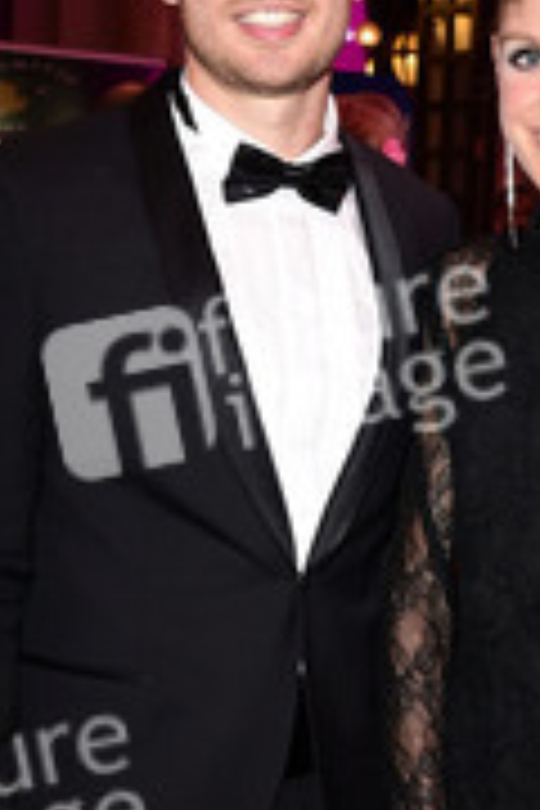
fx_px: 1552
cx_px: 405
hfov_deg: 19.6
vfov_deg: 28.8
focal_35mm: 69
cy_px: 598
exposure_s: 1/50
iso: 2000
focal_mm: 31
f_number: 5.6
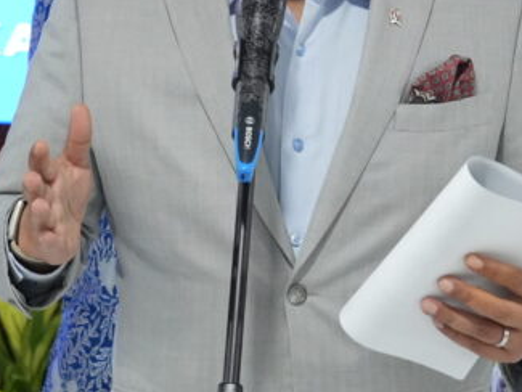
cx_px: 294
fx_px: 3138
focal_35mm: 208
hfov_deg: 9.5
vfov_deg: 7.1
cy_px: 23
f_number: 5.6
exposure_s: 1/100
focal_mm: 59
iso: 4000
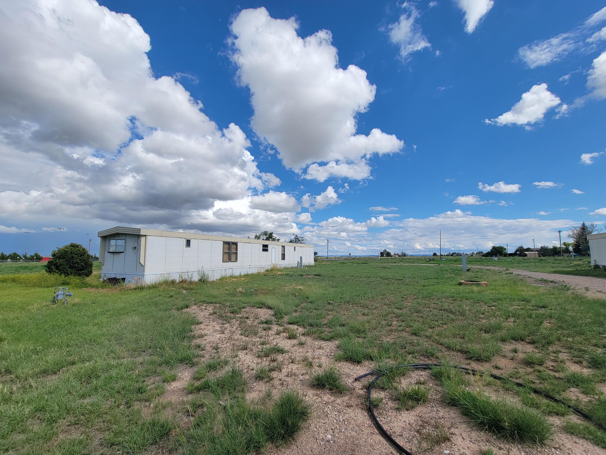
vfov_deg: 89.9
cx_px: 303
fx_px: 228
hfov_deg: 106.2
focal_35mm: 13
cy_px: 228
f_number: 2.2
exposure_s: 1/2708
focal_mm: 2.2
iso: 50
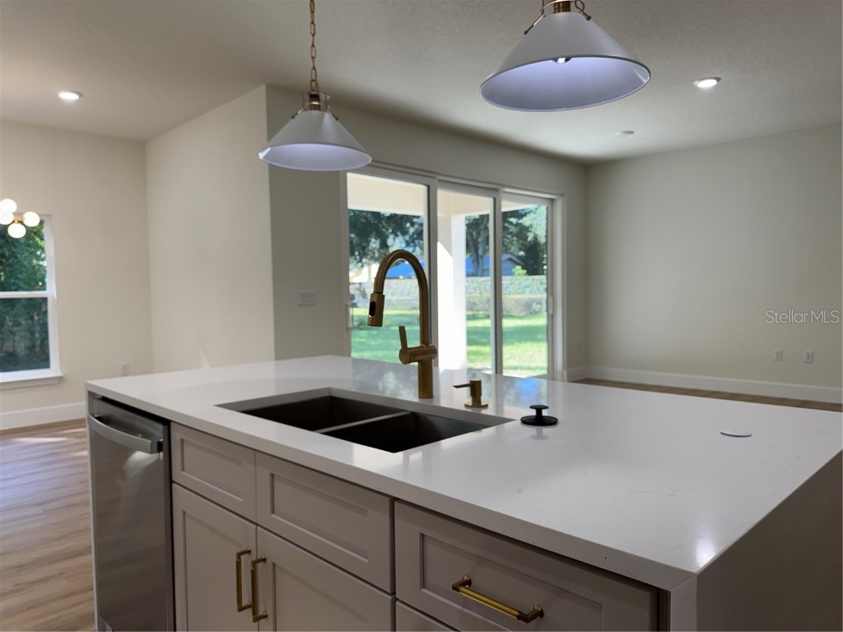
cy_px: 316
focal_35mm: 24
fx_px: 584
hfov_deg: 71.6
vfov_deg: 56.8
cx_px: 422
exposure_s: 1/142
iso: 64
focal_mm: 6.76
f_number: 1.78
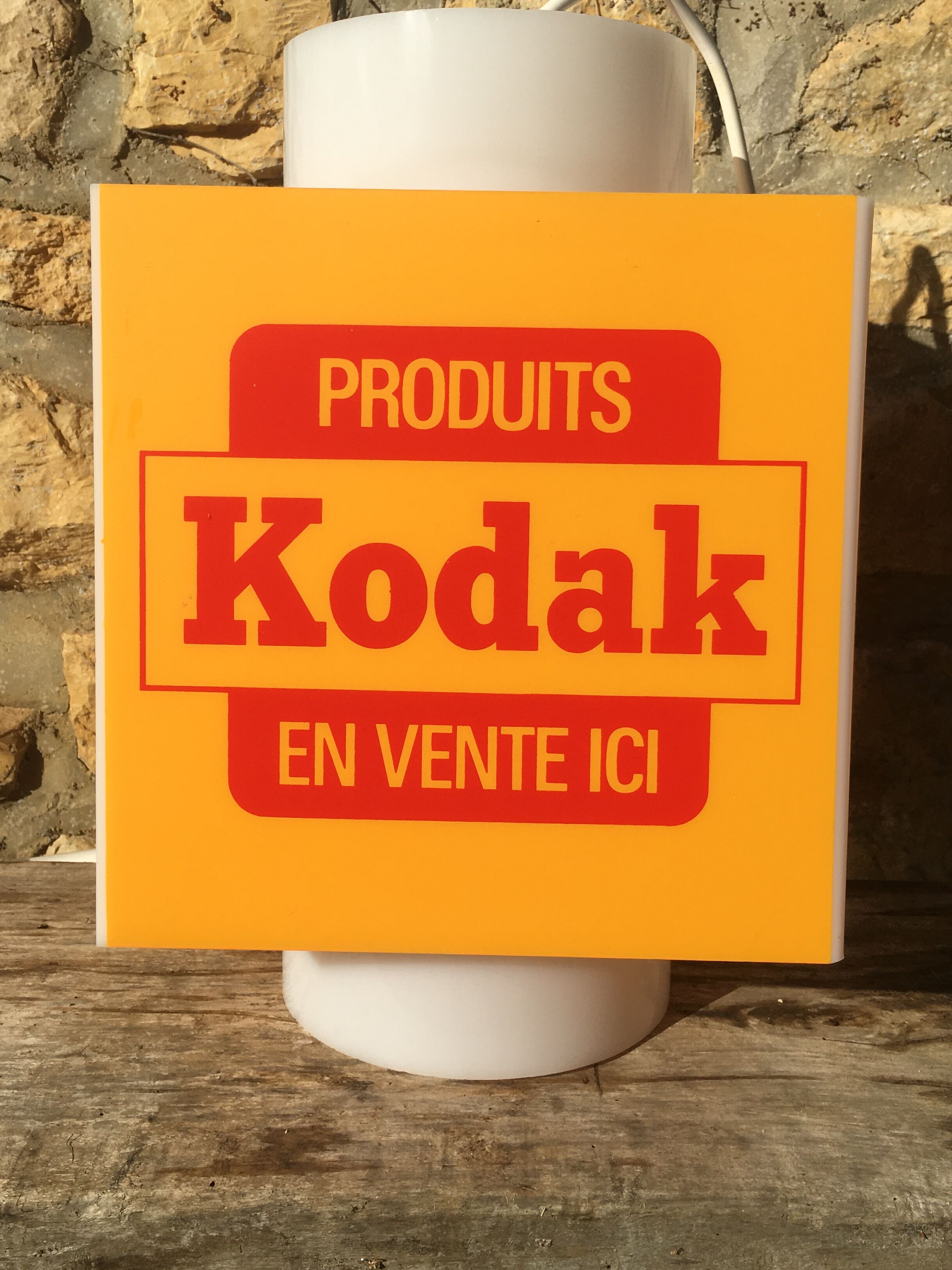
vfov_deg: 51.0
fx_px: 1320
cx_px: 472
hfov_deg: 39.7
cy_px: 503
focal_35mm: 36
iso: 25
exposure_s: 1/2564
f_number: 2.2
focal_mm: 4.15
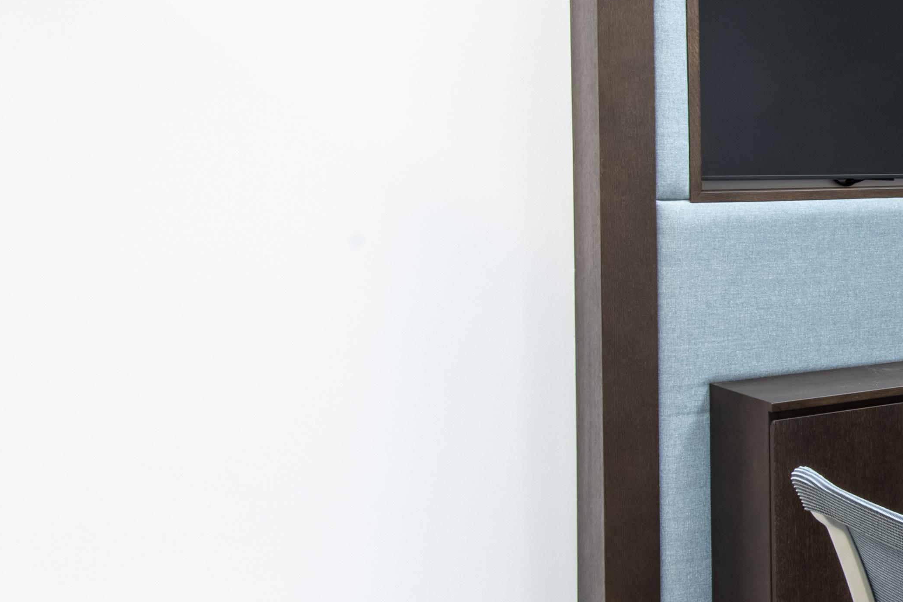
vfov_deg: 25.5
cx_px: 1548
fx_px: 1330
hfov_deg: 23.5
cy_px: 307
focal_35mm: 53
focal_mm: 15
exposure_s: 1/8
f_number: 16
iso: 200
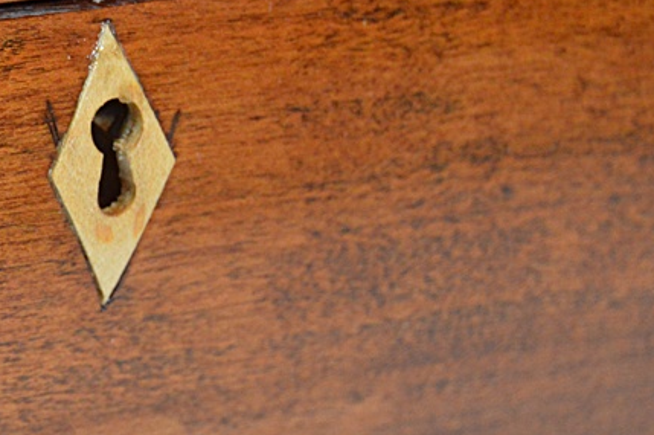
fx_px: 3487
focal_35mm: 192
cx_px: -70
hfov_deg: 10.6
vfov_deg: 7.1
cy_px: 65
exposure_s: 1/60
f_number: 5.6
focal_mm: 55
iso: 2000
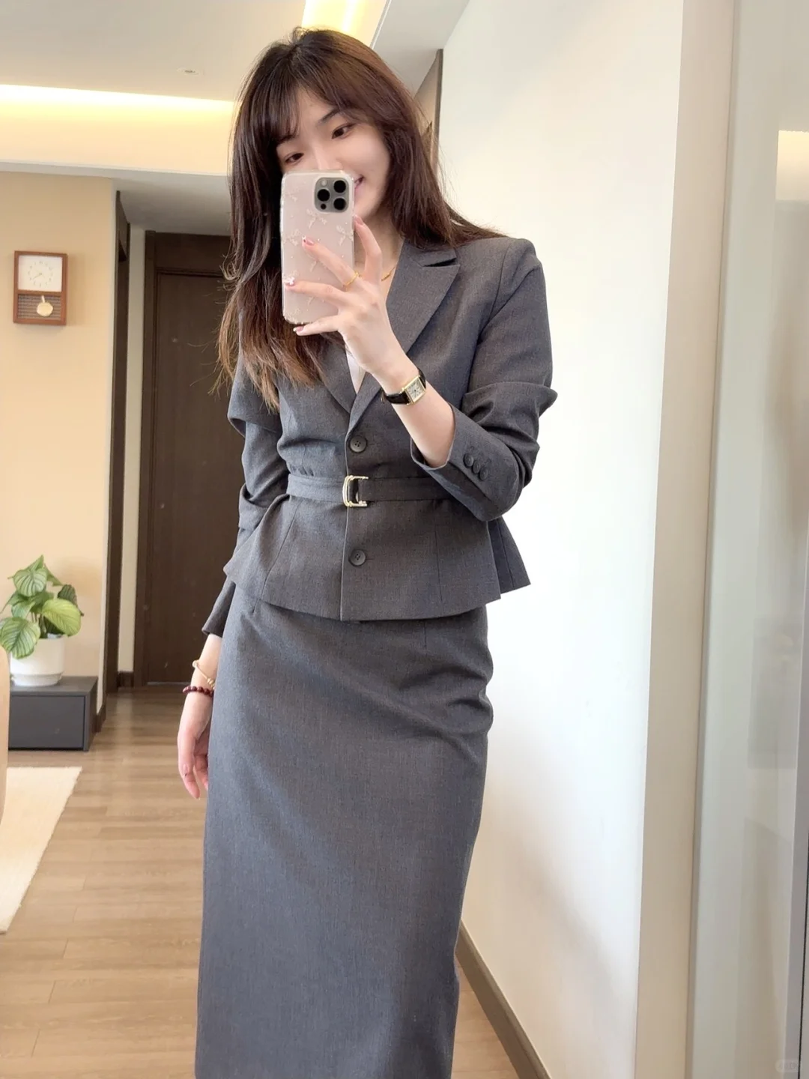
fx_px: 1496
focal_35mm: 48
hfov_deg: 30.3
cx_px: 404
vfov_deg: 39.7
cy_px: 540
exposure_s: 1/50
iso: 100
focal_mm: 6.76
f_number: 1.78
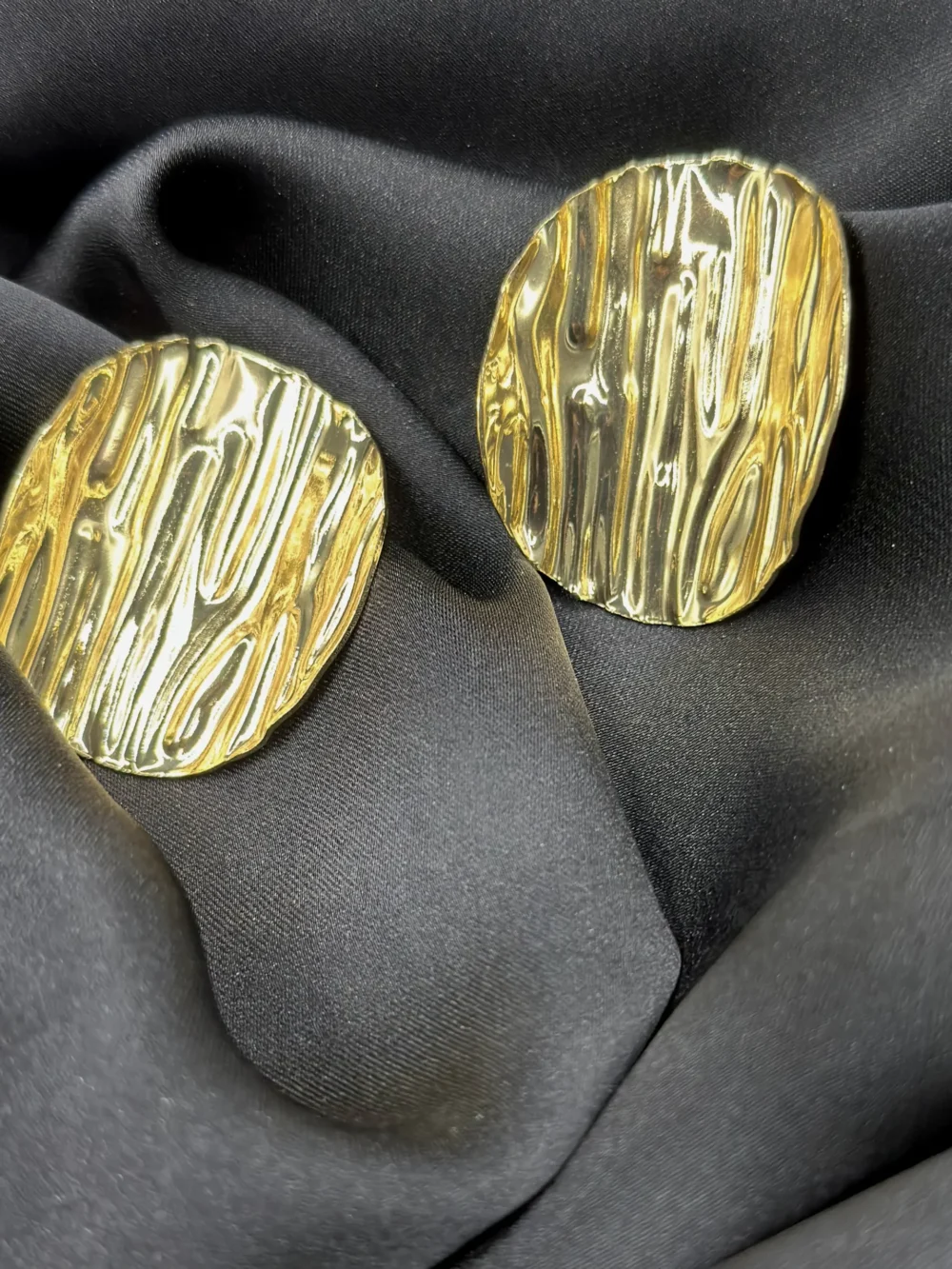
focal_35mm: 48
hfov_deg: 30.3
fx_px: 1760
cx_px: 476
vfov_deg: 39.7
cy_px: 634
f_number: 1.78
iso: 250
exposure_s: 1/60
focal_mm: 6.86
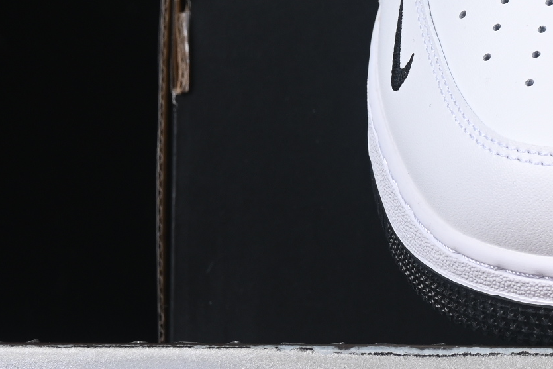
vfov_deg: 5.5
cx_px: 803
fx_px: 3841
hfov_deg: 8.1
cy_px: -34
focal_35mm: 250
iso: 160
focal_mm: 50
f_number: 8
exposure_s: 1/80
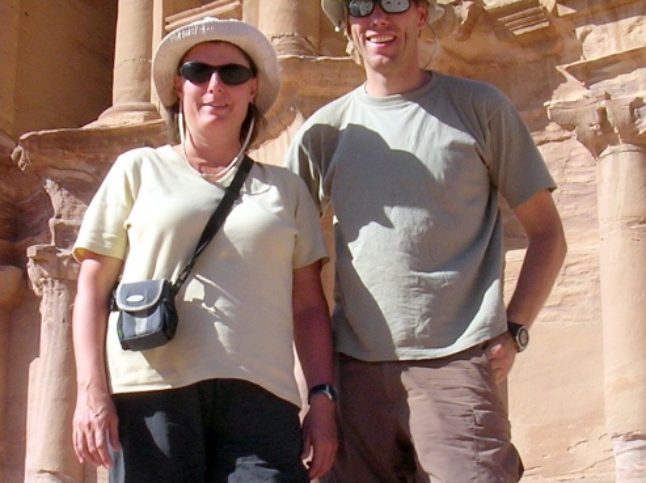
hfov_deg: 24.7
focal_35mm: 79
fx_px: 1473
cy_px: 329
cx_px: 252
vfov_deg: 18.6
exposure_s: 1/251
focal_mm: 5.8
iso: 100
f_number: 5.6
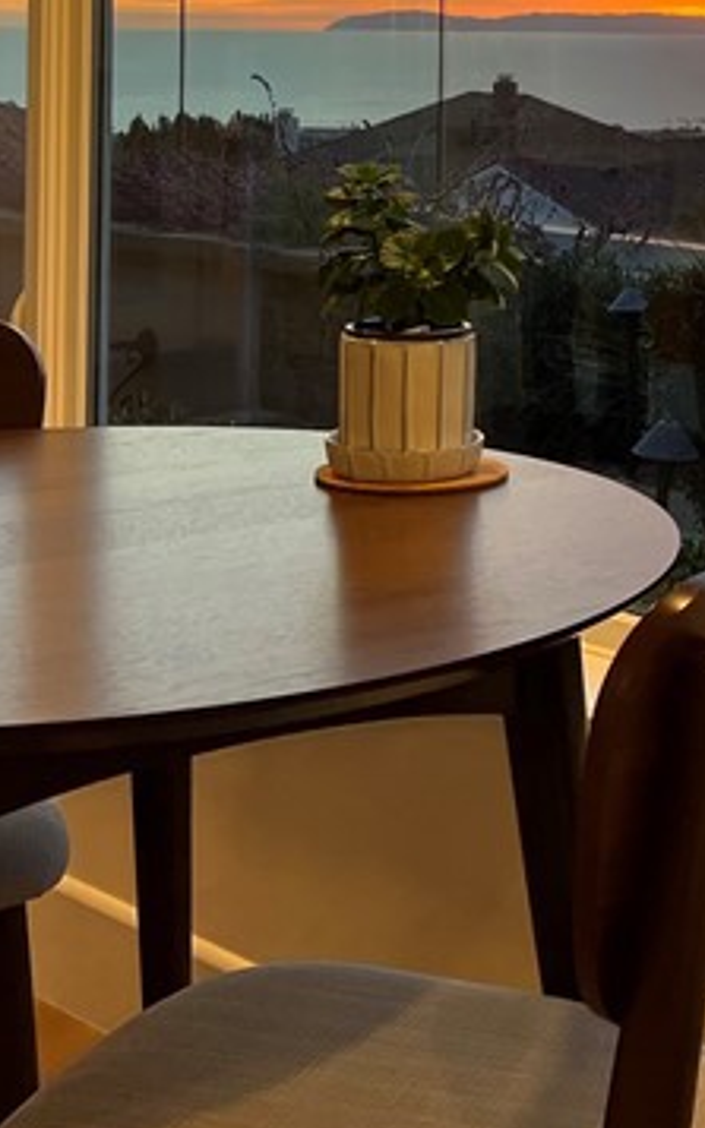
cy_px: 41
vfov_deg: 25.1
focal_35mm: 79
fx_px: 2430
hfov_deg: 16.0
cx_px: 775
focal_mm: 5.7
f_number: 1.5
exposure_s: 1/120
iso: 64
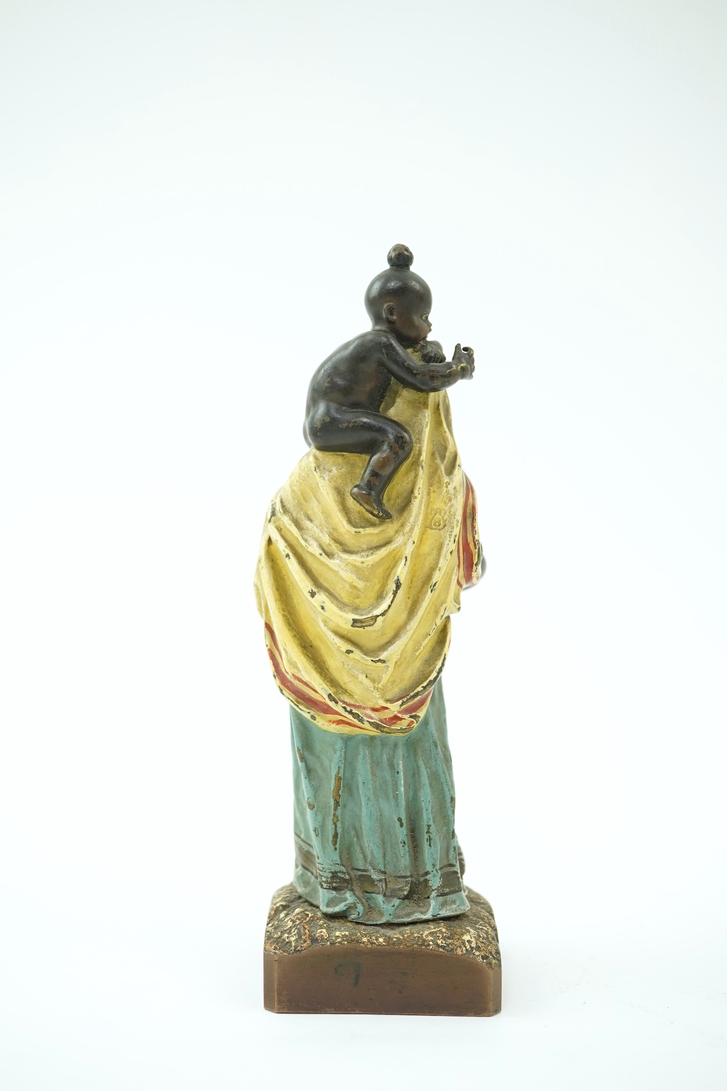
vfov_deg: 43.6
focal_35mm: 45
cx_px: 364
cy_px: 546
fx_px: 1363
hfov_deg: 29.9
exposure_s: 1/50
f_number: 8
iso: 500
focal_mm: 30
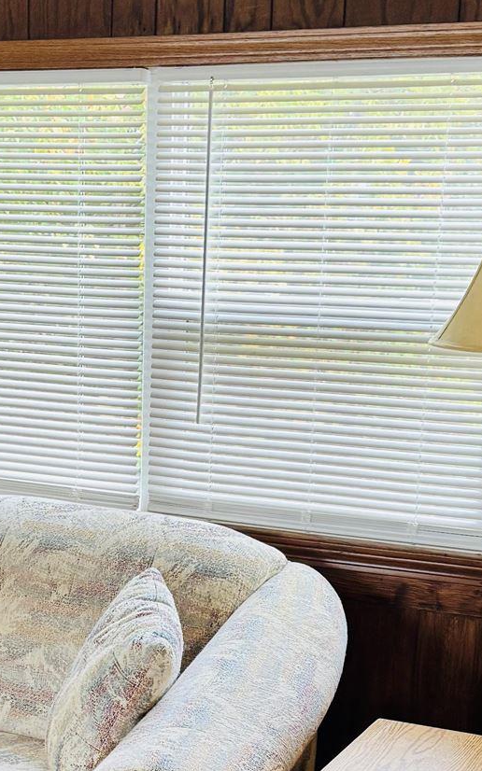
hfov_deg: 18.3
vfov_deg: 28.2
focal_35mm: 71
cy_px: 638
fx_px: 1493
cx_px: 152
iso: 125
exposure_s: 1/60
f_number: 1.78
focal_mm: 6.76
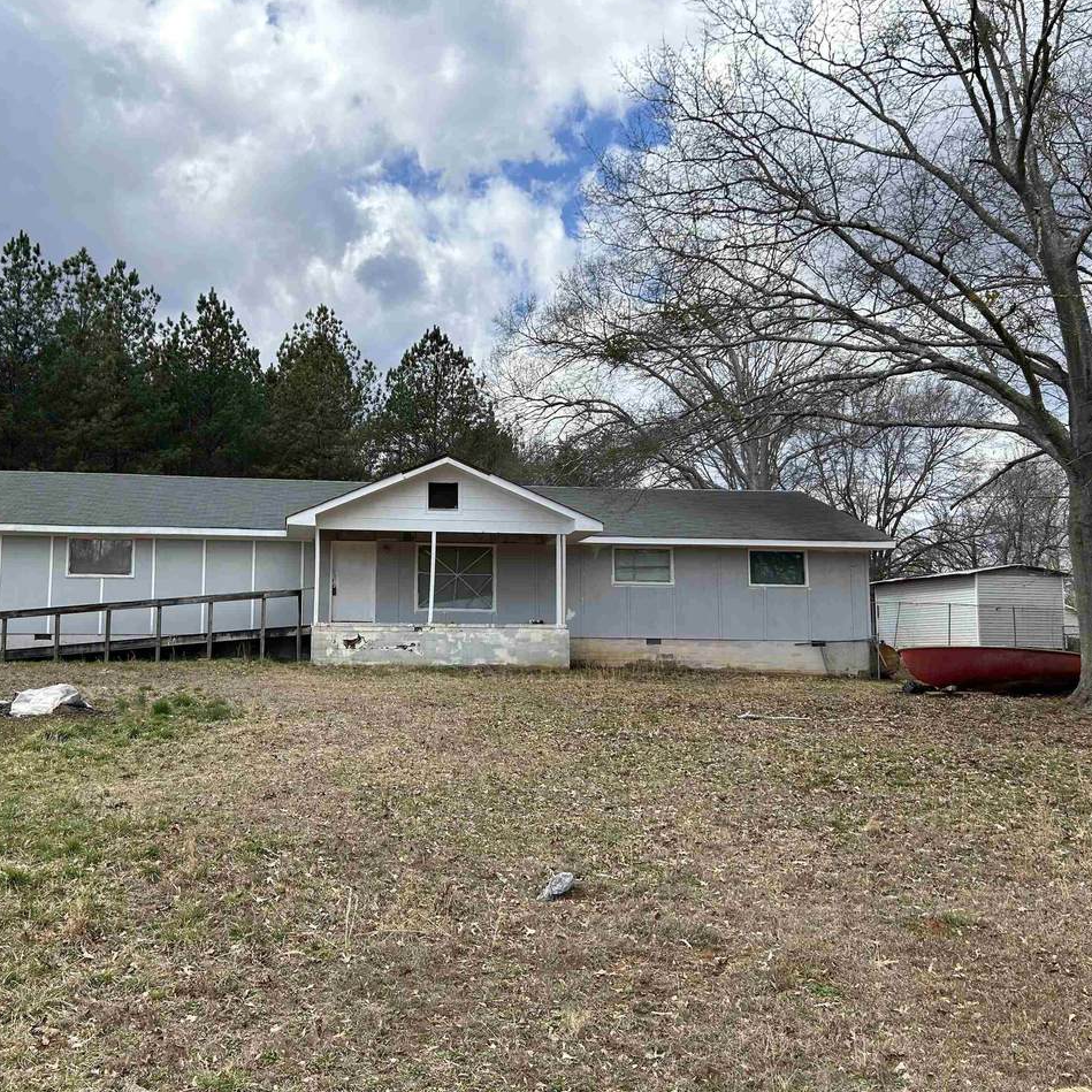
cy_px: 541
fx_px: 1106
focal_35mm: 31
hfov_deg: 52.2
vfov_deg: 52.5
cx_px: 436
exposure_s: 1/2571
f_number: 1.5
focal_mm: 5.7
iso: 50
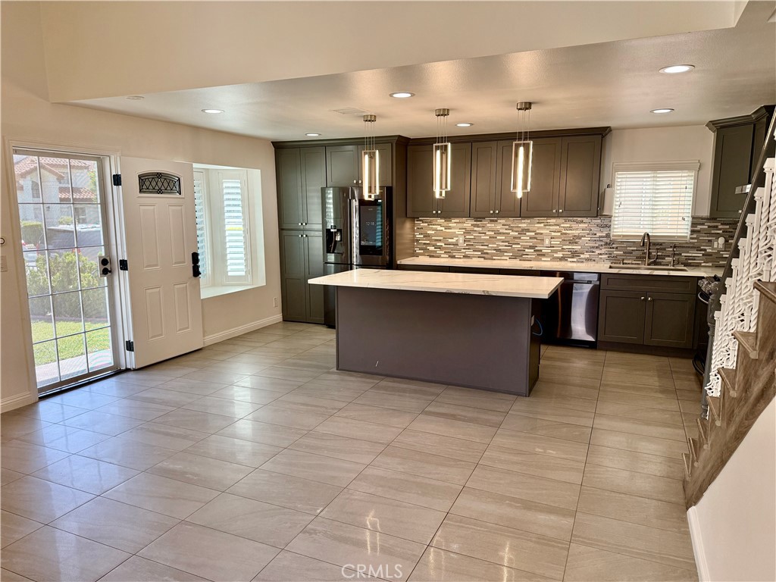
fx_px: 538
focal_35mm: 24
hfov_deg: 71.6
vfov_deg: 56.8
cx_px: 388
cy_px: 291
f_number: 1.78
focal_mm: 6.76
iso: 125
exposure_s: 1/232
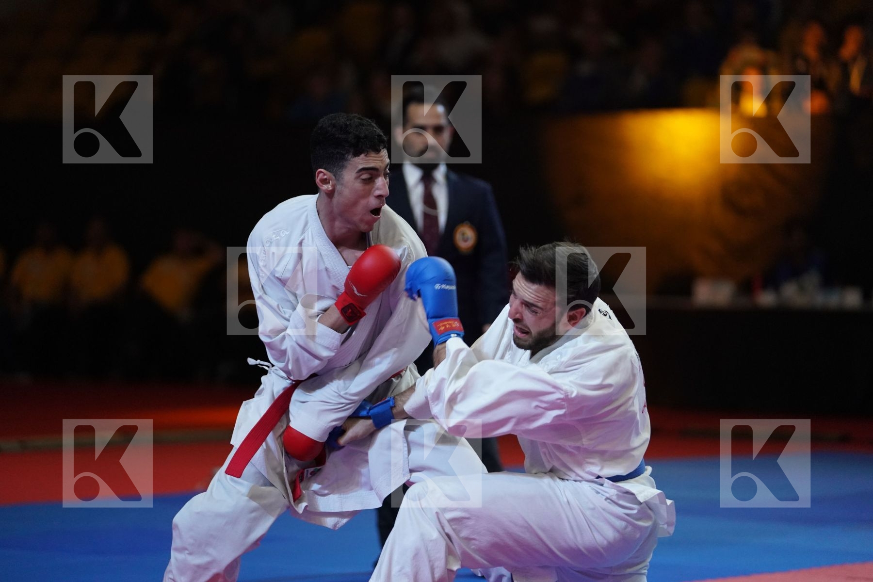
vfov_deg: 8.5
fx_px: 3904
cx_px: 436
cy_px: 291
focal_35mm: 161
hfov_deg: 12.8
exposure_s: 1/1000
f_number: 2.8
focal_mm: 161
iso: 4000
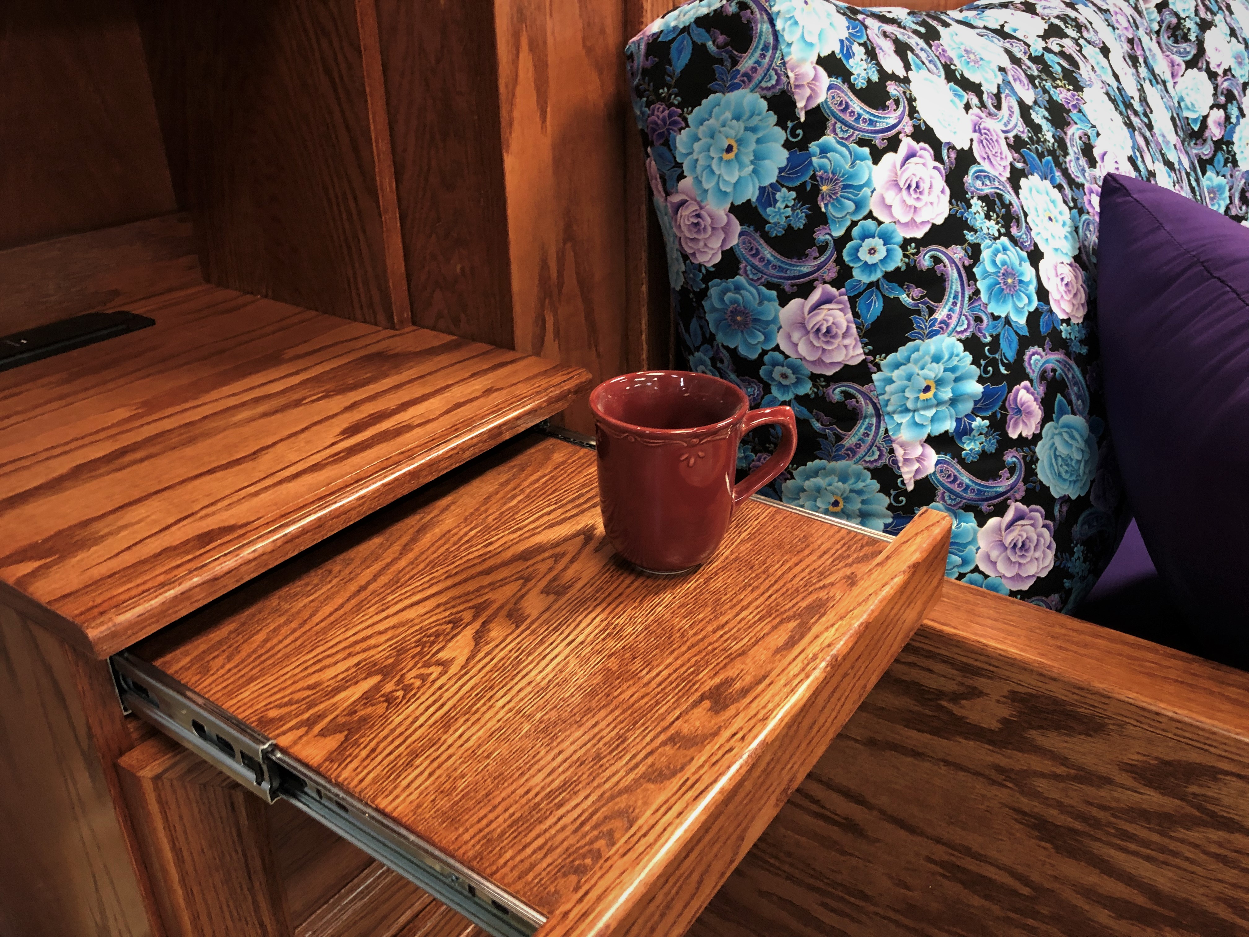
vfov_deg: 49.7
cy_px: 468
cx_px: 624
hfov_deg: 63.4
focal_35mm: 28
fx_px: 1010
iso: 100
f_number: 1.8
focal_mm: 3.99
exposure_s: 1/9
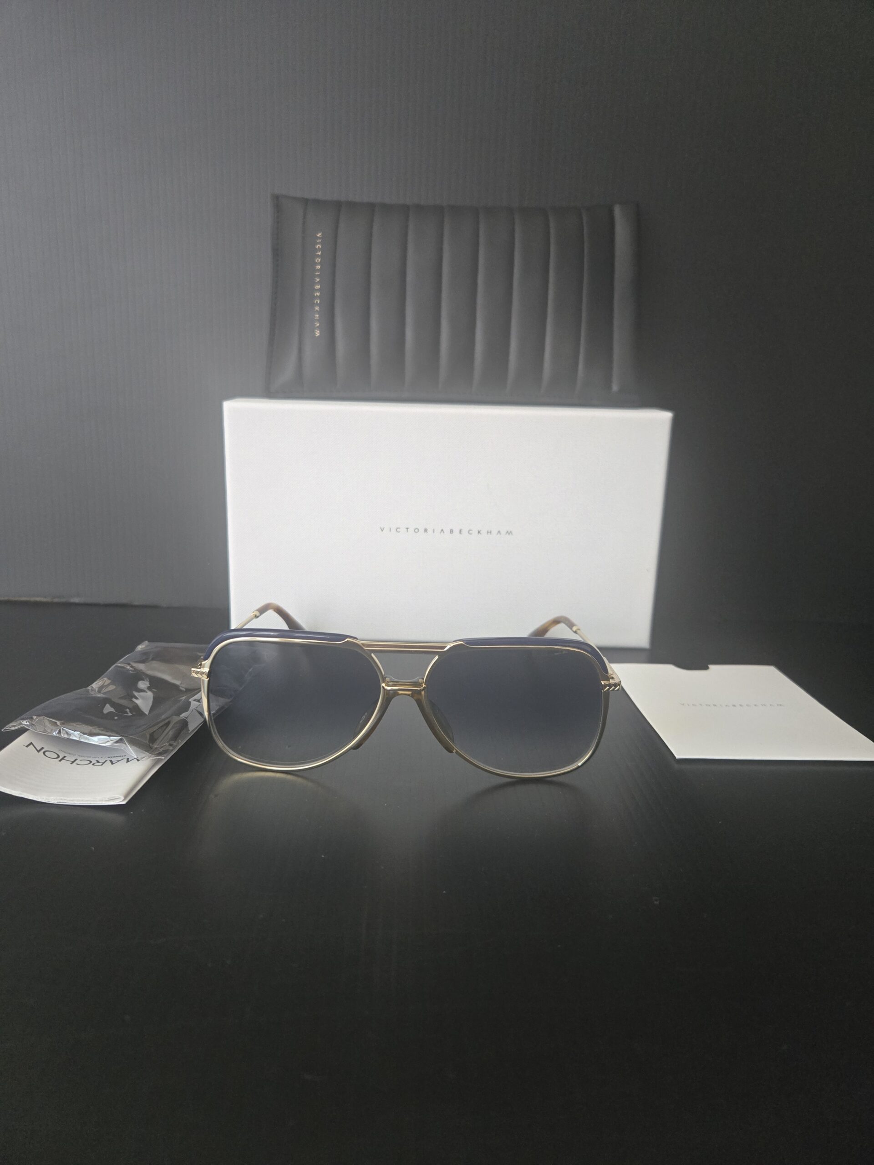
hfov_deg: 58.9
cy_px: 582
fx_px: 774
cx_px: 437
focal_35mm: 23
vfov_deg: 73.9
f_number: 1.8
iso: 800
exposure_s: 1/120
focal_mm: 5.4
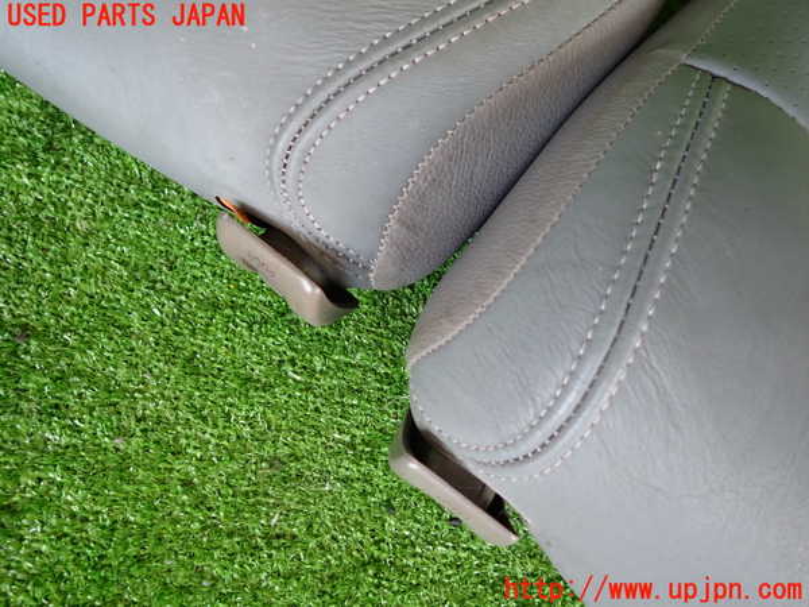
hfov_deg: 69.4
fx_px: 584
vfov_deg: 54.9
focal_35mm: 25
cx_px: 404
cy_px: 304
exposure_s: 1/40
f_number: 2
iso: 200
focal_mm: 4.5
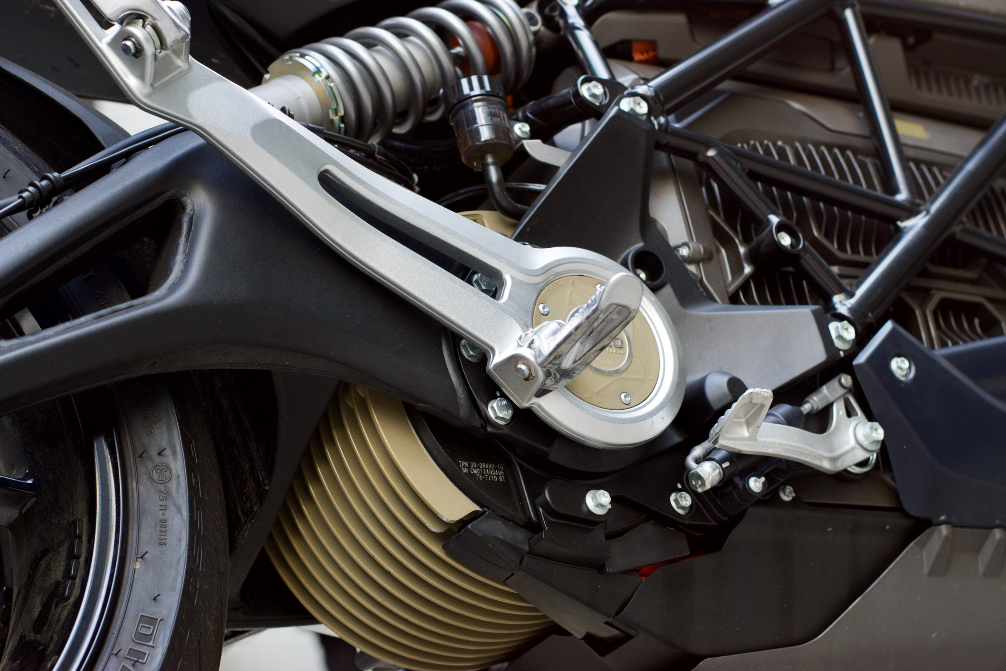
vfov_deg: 18.2
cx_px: 503
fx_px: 2096
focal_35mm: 75
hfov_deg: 27.0
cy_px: 336
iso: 500
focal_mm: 50
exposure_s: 1/60
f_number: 4
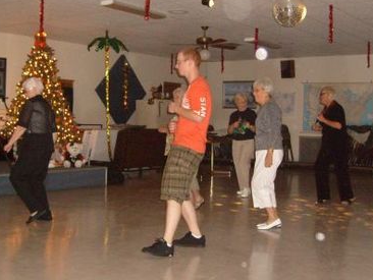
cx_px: 171
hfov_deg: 37.4
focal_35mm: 51
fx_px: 550
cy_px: 125
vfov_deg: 28.6
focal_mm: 5.8
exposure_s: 1/45
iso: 400
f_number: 2.8
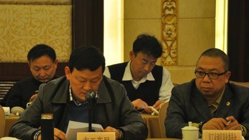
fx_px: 1524
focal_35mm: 231
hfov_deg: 9.3
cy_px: 96
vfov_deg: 5.3
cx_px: 88
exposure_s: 1/40
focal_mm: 105
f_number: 5.6
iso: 800
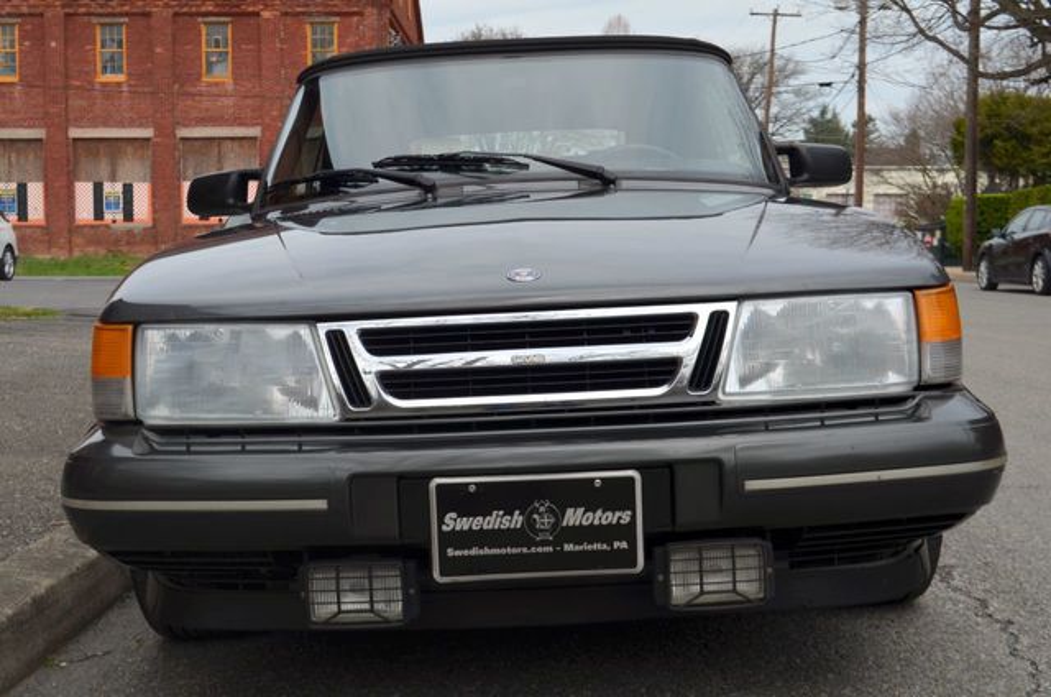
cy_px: 348
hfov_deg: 41.2
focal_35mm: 48
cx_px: 526
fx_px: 1399
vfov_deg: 28.0
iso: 100
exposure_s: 1/250
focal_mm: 32
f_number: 8
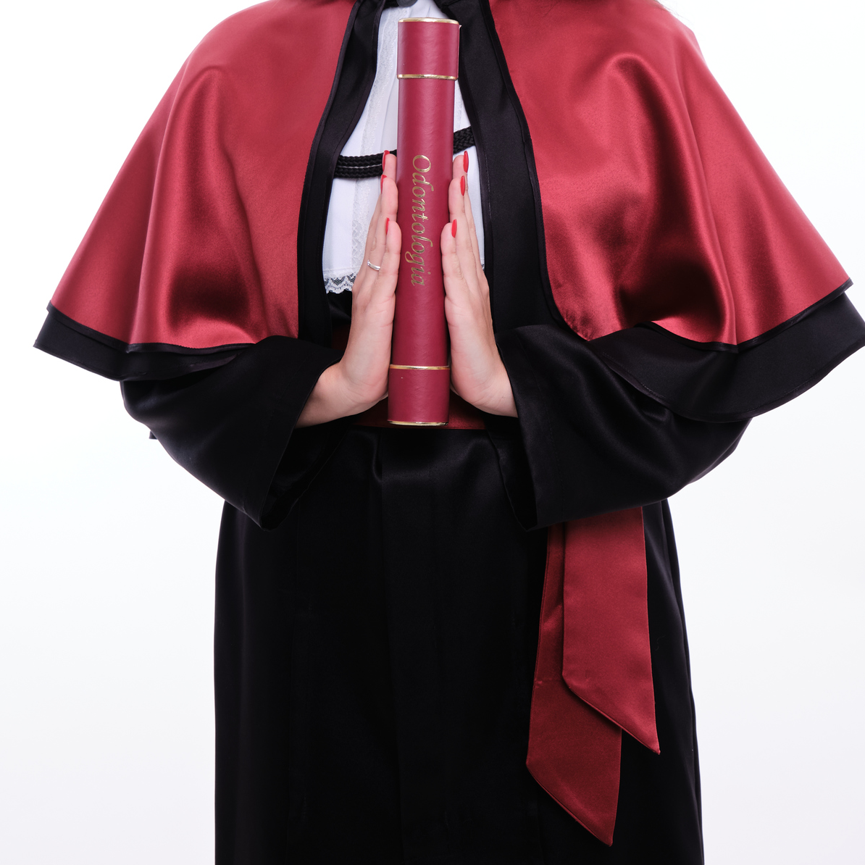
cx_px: 434
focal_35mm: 82
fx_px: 2318
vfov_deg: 21.0
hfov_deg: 21.1
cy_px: 241
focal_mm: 42.9
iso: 160
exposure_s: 1/160
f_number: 8
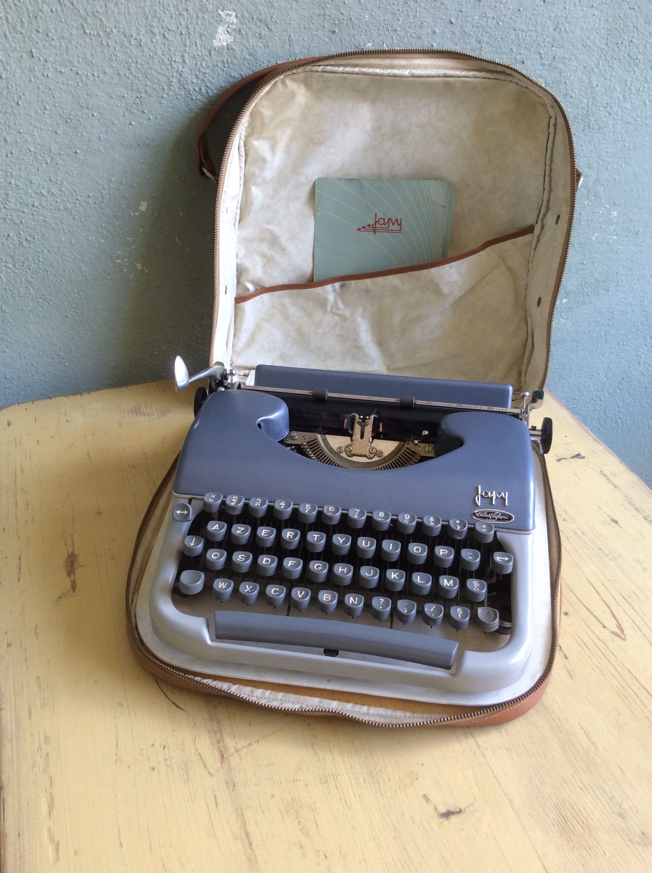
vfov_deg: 56.9
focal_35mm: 32
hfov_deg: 44.1
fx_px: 806
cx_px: 326
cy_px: 436
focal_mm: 3.3
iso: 32
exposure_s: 1/25
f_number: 2.4
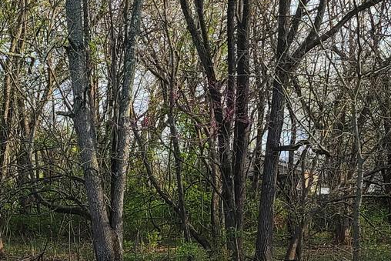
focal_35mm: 109
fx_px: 1184
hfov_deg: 18.7
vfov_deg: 12.4
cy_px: 286
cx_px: 123
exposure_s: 1/854
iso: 40
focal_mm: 5.4
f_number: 1.8
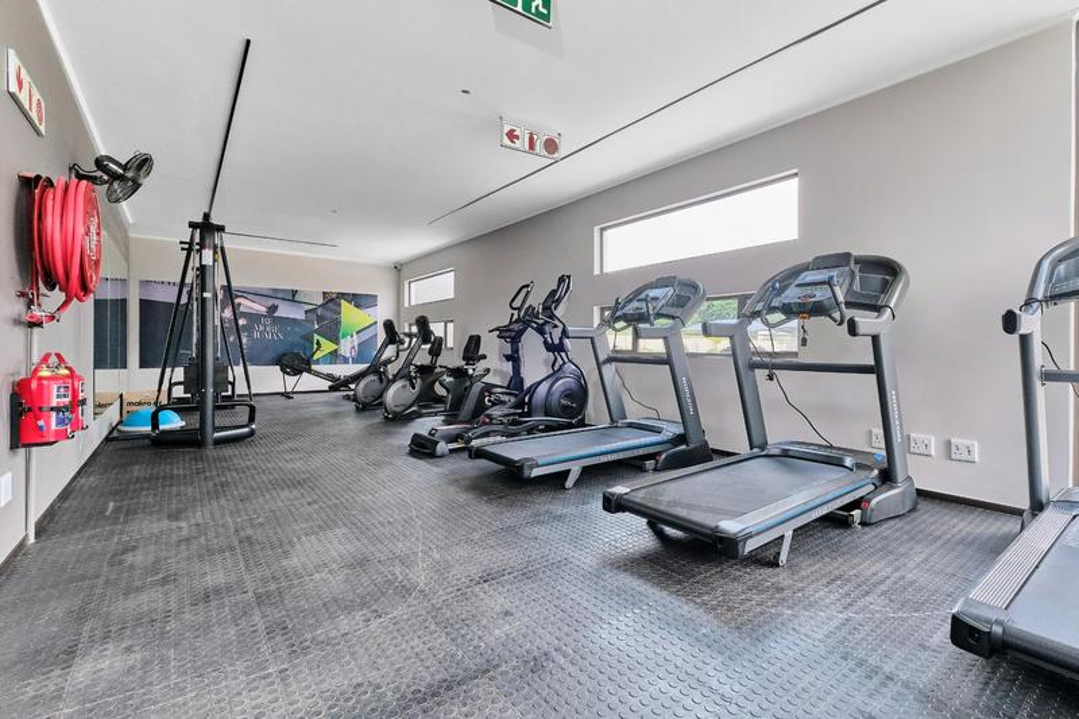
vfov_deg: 77.3
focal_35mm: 15
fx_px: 449
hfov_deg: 100.4
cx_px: 540
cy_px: 360
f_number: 8
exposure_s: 1/50
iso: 800
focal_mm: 10
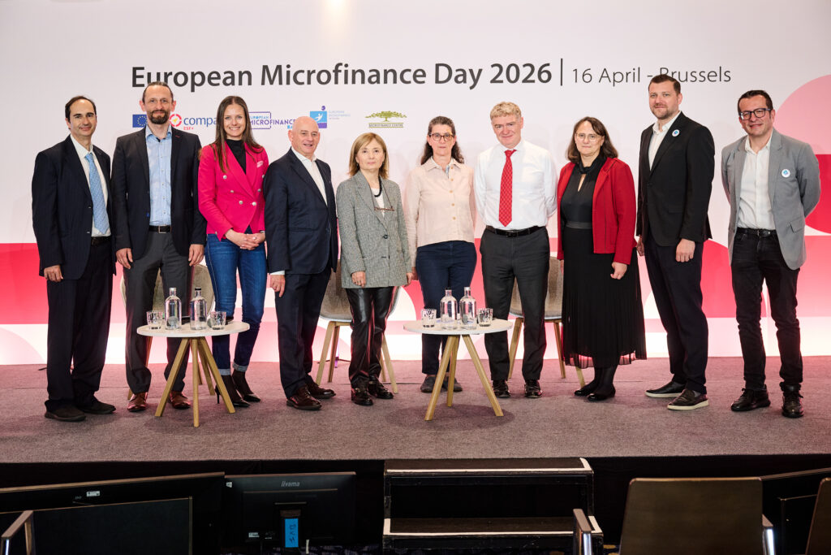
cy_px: 278
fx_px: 1039
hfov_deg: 43.6
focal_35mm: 45
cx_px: 416
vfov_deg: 29.9
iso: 1100
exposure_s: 1/160
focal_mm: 45
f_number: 3.5
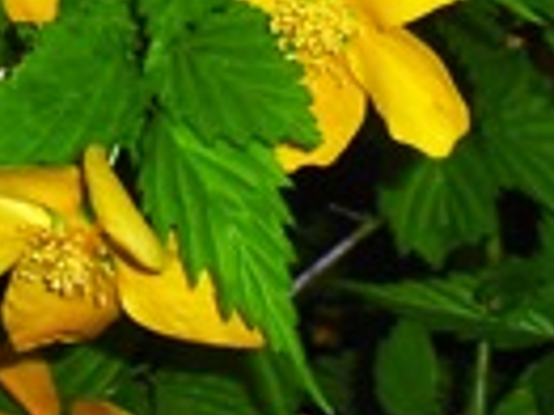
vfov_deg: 6.0
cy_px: -216
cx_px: 702
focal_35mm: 246
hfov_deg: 8.0
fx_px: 3933
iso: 100
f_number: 4.2
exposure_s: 1/60
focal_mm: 11.2
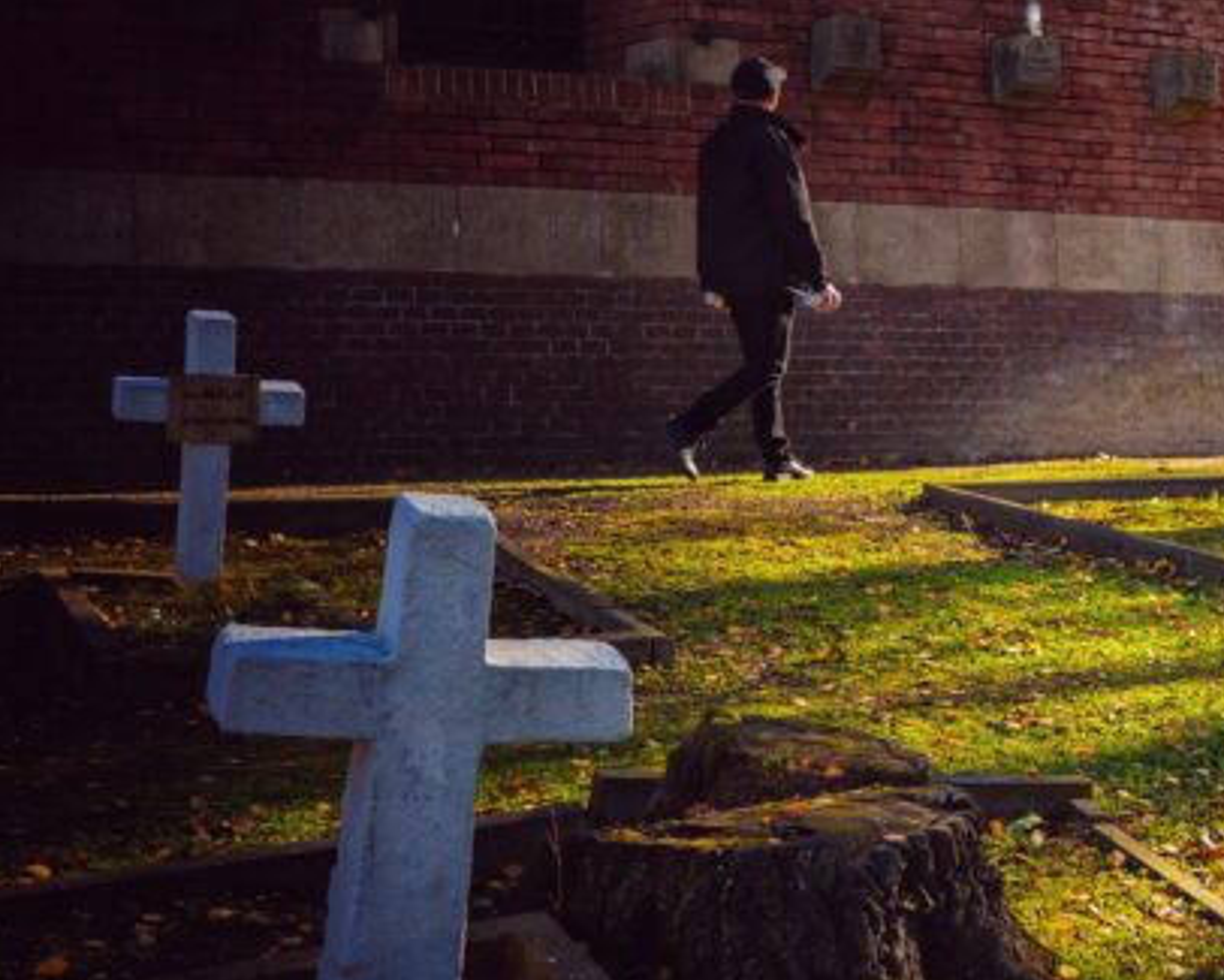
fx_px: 2573
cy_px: 455
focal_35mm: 71
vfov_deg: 21.6
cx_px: 1149
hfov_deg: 25.7
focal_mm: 26
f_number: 6.3
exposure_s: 1/500
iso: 800
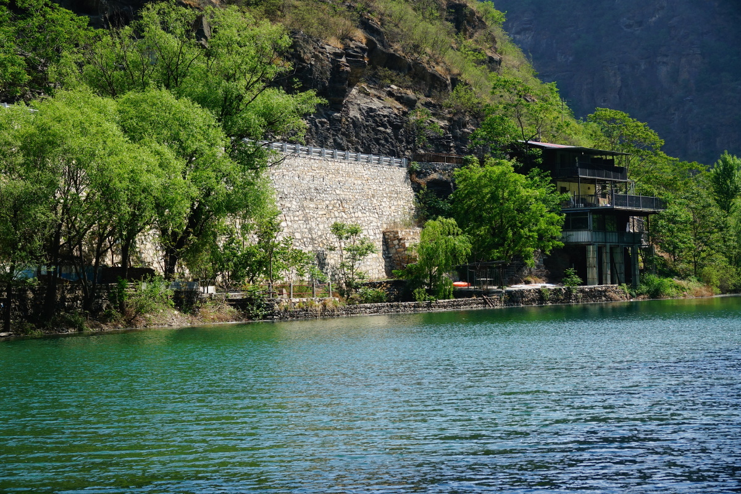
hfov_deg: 21.5
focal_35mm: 95
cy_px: 247
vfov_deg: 14.4
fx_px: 1955
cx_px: 370
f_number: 4
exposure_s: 1/640
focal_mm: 34.68
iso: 100
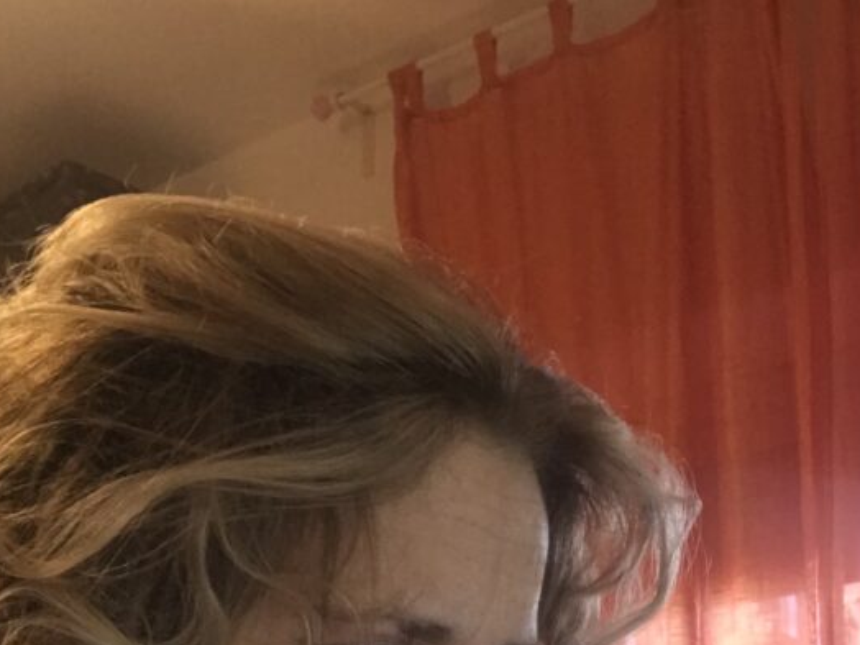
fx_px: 1515
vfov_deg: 22.1
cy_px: 791
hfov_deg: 31.4
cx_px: 571
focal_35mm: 61
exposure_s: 1/25
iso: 160
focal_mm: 2.87
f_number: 2.2
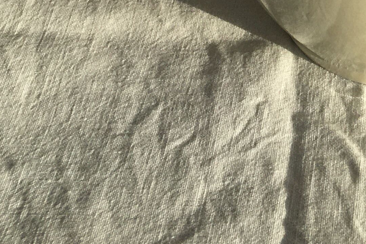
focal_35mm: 113
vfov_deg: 10.5
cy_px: -339
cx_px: 448
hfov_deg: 17.2
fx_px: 1149
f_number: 2.2
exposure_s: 1/1068
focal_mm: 4.15
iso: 25
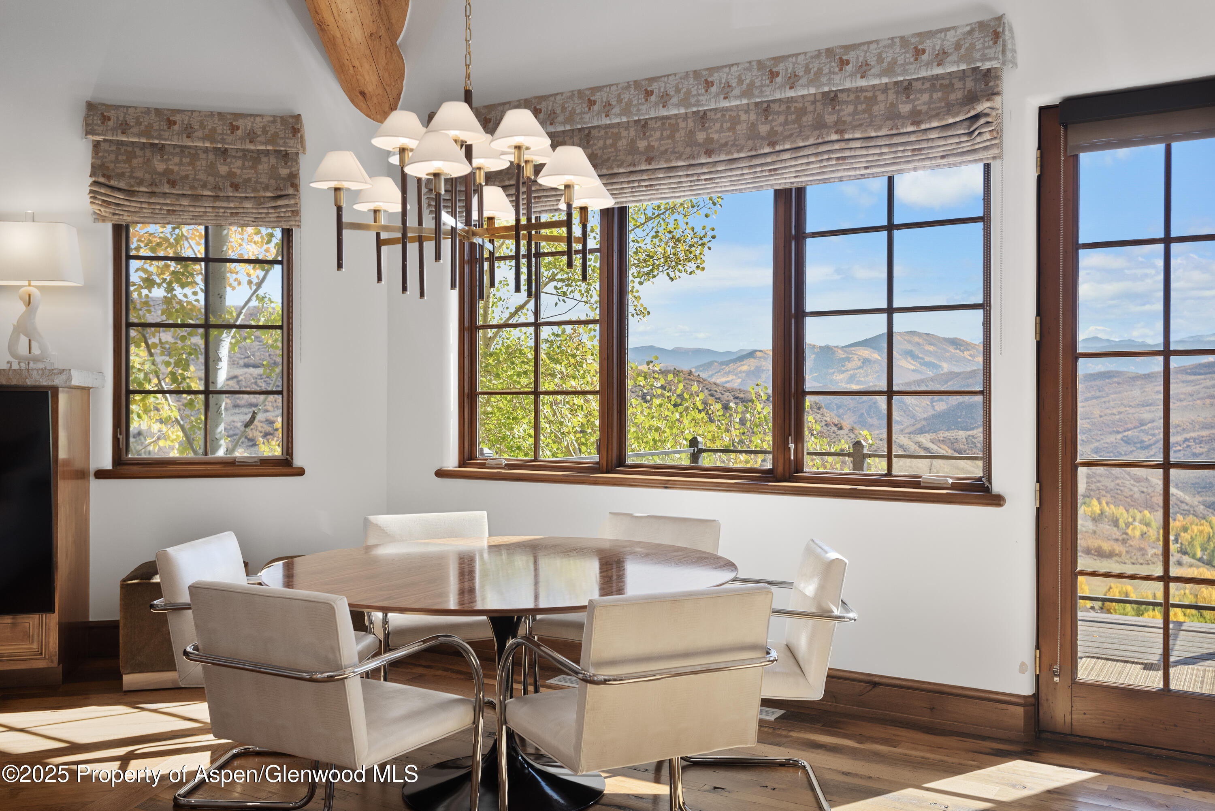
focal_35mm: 32
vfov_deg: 41.1
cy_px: 406
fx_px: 1080
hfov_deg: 58.7
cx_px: 608
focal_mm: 32
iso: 640
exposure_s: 1/50
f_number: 7.1
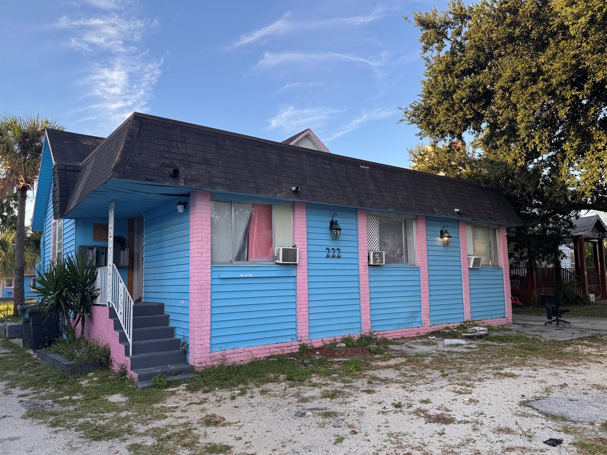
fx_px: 438
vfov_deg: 54.9
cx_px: 300
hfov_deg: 69.4
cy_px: 235
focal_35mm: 25
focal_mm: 6.76
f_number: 1.78
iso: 80
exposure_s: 1/739
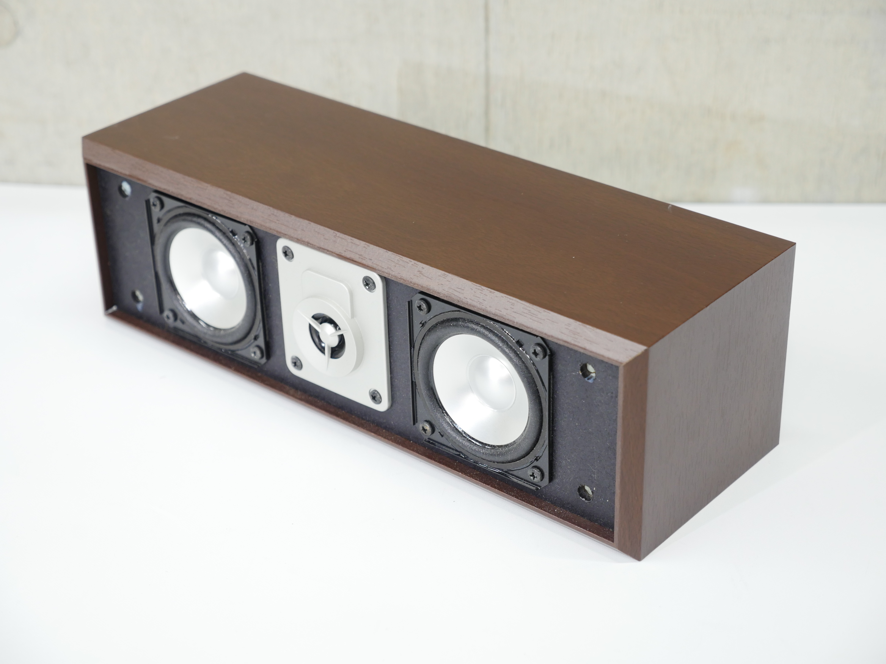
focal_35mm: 70
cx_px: 443
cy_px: 332
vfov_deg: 21.0
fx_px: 1792
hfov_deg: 27.8
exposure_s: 1/50
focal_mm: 35
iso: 400
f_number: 3.5
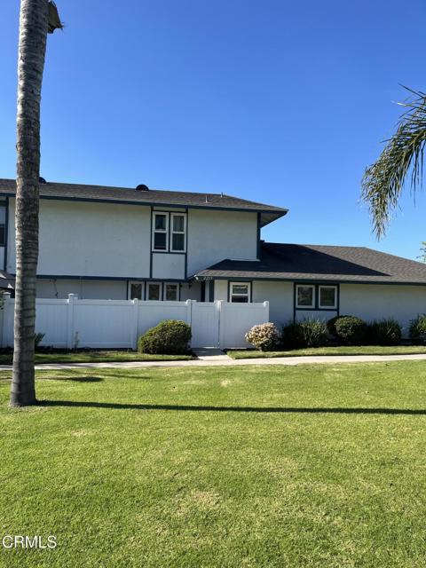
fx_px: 427
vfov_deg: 67.3
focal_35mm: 26
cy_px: 284
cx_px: 213
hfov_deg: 53.1
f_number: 1.6
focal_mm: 5.1
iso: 50
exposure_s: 1/2513
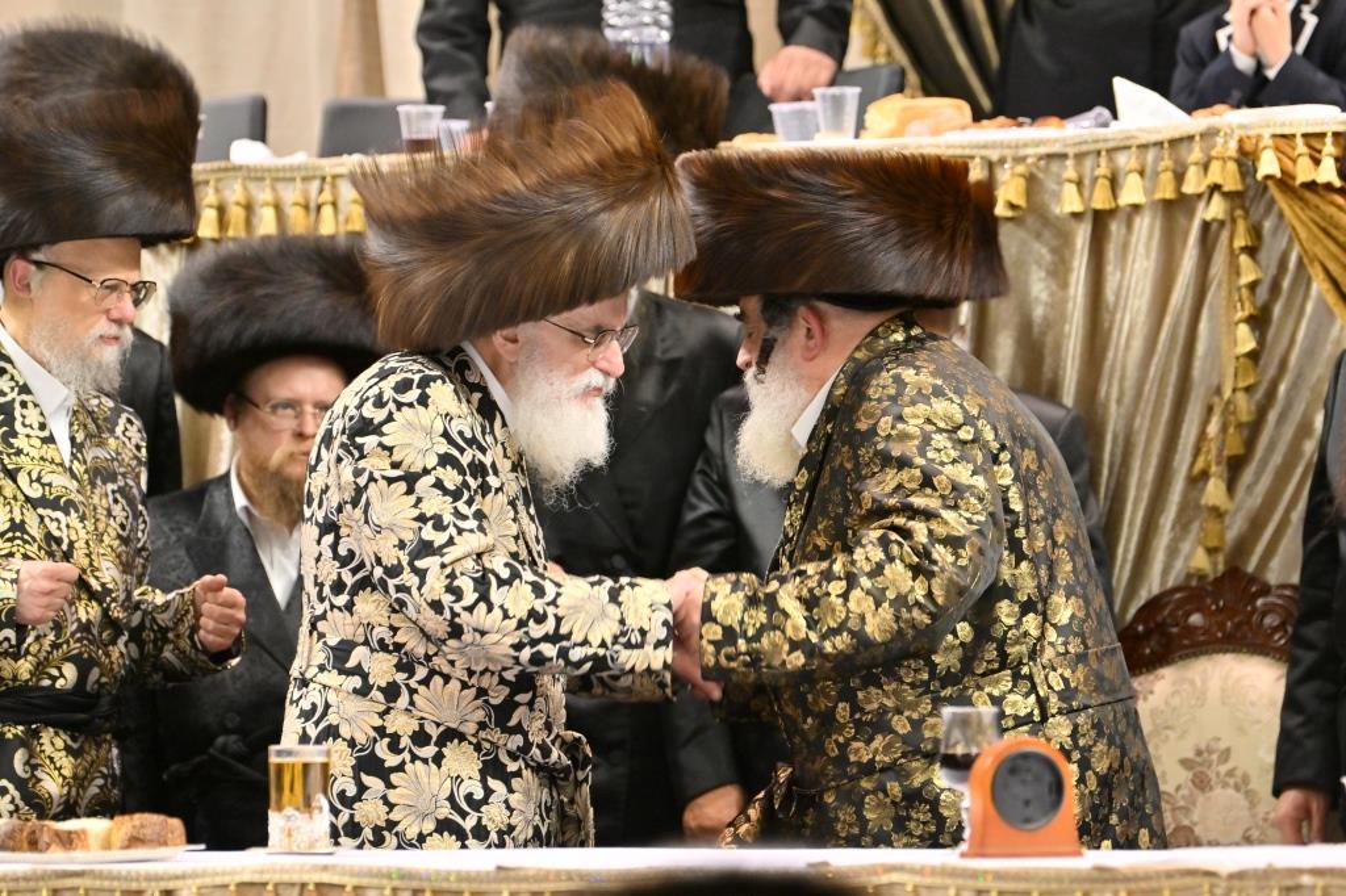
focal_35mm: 217
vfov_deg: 6.3
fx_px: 8110
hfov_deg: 9.5
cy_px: 448
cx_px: 673
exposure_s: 1/200
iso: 1250
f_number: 2.8
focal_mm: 145
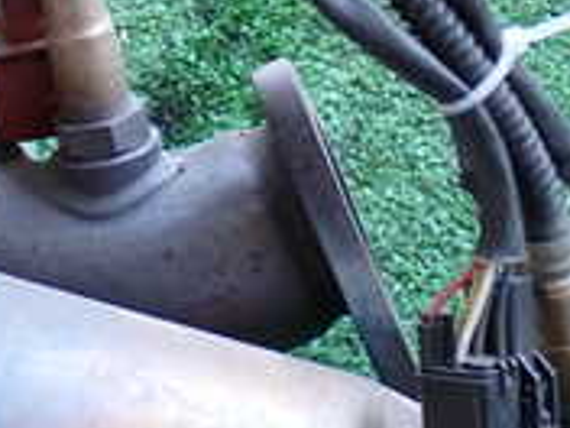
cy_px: 172
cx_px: 45
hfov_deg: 13.9
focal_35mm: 140
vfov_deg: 10.6
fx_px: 2305
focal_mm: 7.31
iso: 200
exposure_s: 1/40
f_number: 2.8
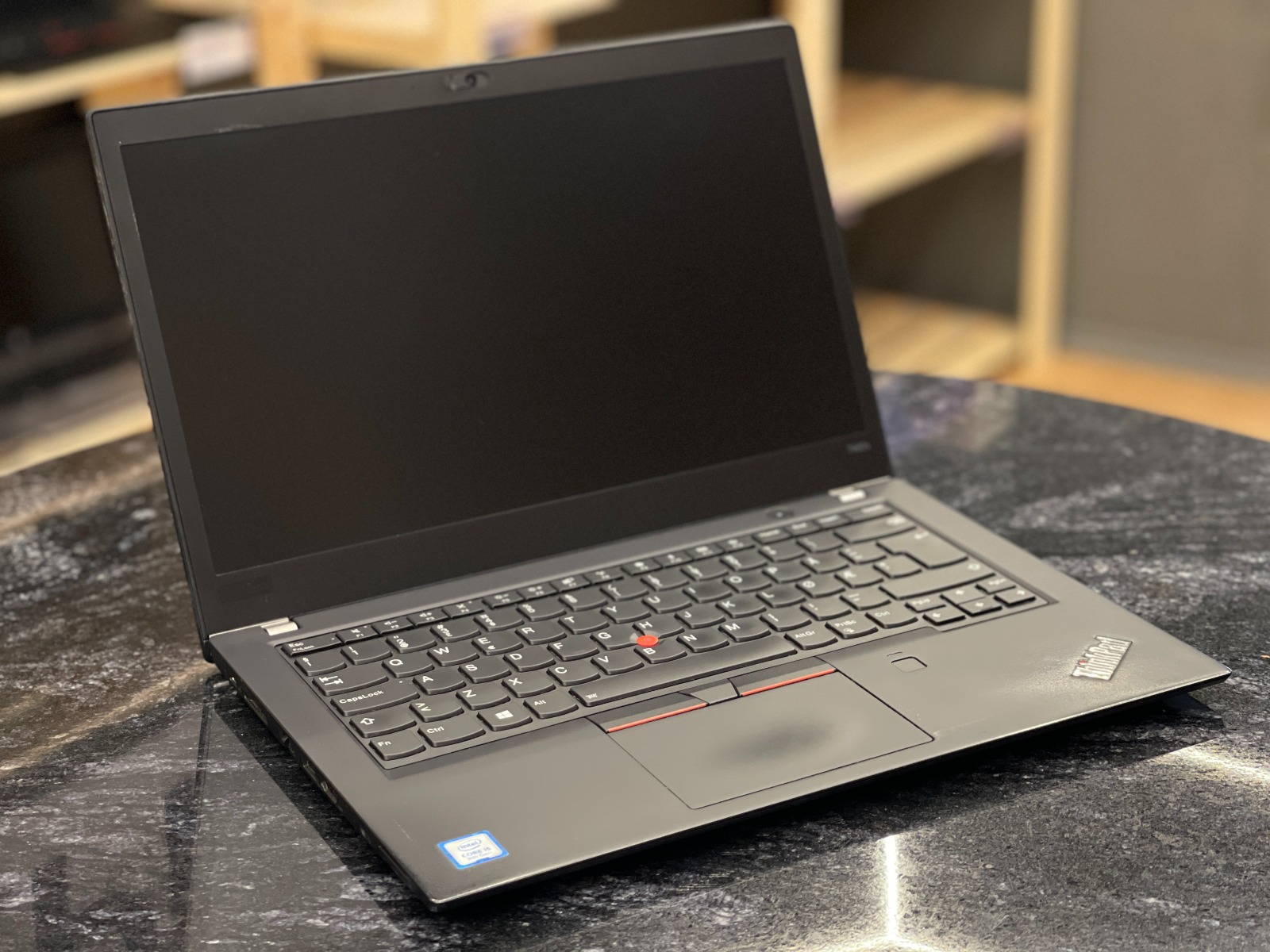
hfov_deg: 30.3
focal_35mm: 64
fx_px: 2348
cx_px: 635
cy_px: 476
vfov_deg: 22.9
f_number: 2.2
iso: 320
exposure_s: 1/40
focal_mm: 7.5
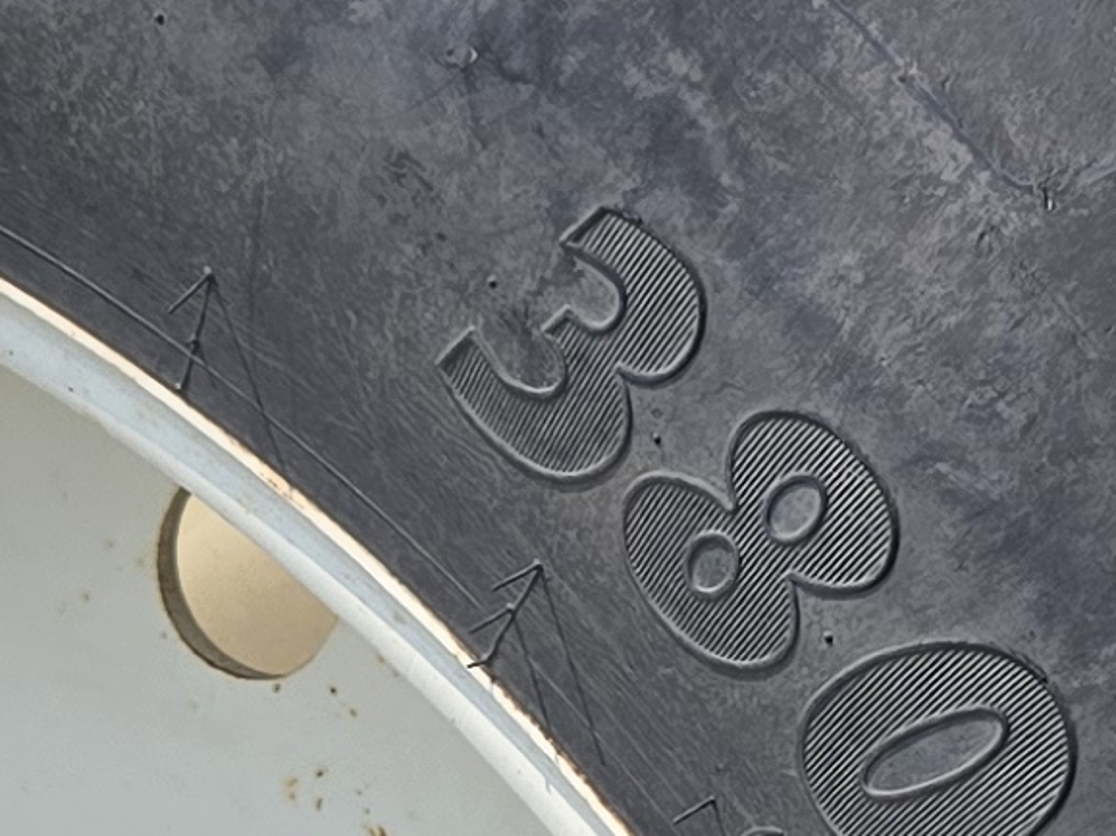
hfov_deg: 12.2
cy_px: 859
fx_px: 5125
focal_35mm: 159
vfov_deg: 9.3
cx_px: 1216
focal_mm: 5.4
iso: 25
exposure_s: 1/2339
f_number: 1.8
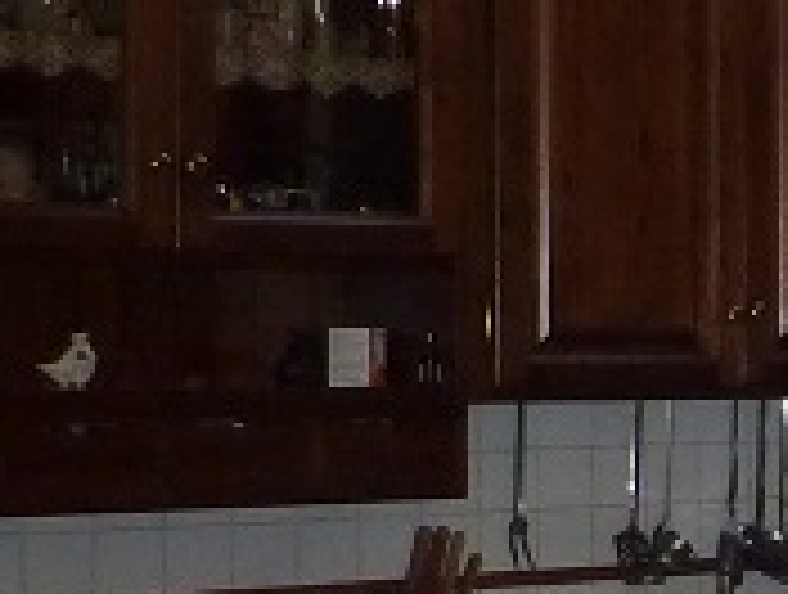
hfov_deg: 12.0
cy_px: 382
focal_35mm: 130
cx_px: 1914
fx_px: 2965
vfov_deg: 11.4
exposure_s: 1/30
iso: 320
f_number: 3.3
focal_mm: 4.1
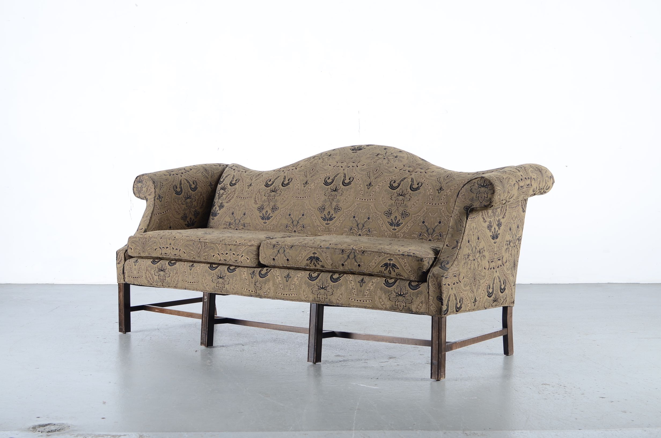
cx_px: 330
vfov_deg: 25.6
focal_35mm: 52
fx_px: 962
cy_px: 219
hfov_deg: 37.9
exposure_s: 1/125
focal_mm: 35
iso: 100
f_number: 5
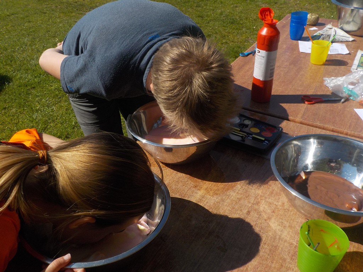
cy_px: 136
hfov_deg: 60.0
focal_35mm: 30
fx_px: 315
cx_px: 182
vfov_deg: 46.8
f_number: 6.6
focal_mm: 4.1
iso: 125
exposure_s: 1/500
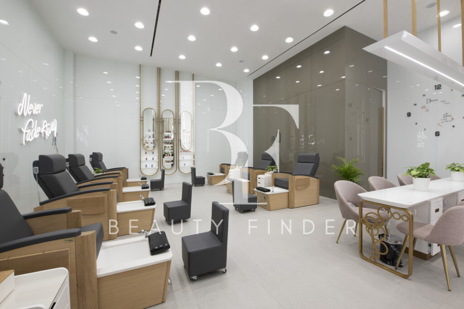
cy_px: 154
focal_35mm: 14
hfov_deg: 104.2
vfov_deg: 81.2
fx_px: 180
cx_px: 232
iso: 200
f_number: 16
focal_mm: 14
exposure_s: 1/10
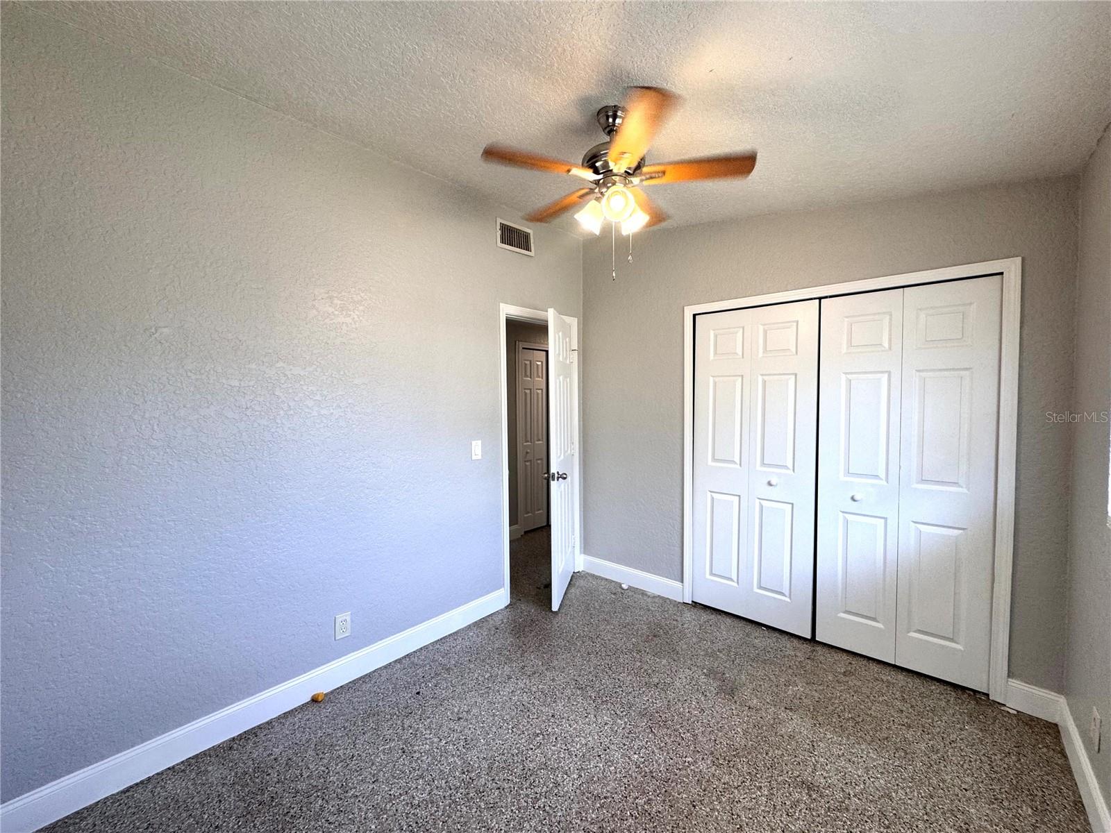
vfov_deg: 85.7
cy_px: 416
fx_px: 449
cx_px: 556
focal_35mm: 14
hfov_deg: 102.1
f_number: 2.2
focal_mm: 2.22
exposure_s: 1/120
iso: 125
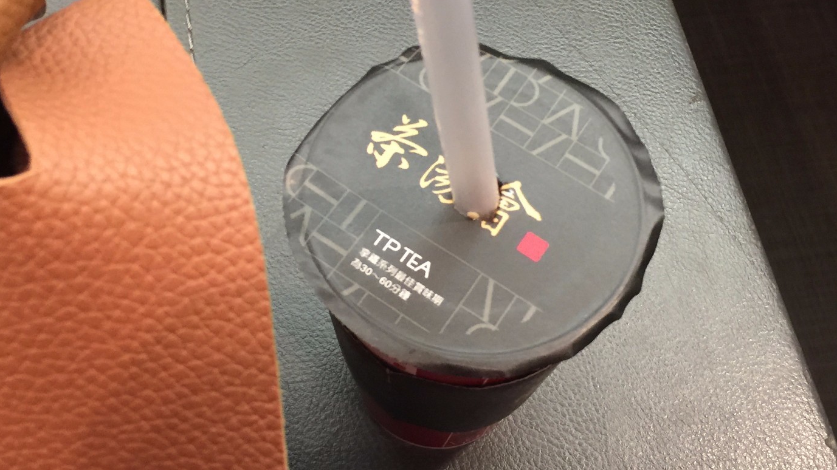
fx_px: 1043
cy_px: 174
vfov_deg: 25.3
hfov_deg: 43.7
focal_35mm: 47
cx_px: 416
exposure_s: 1/4
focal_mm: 4.15
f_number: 2.2
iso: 64
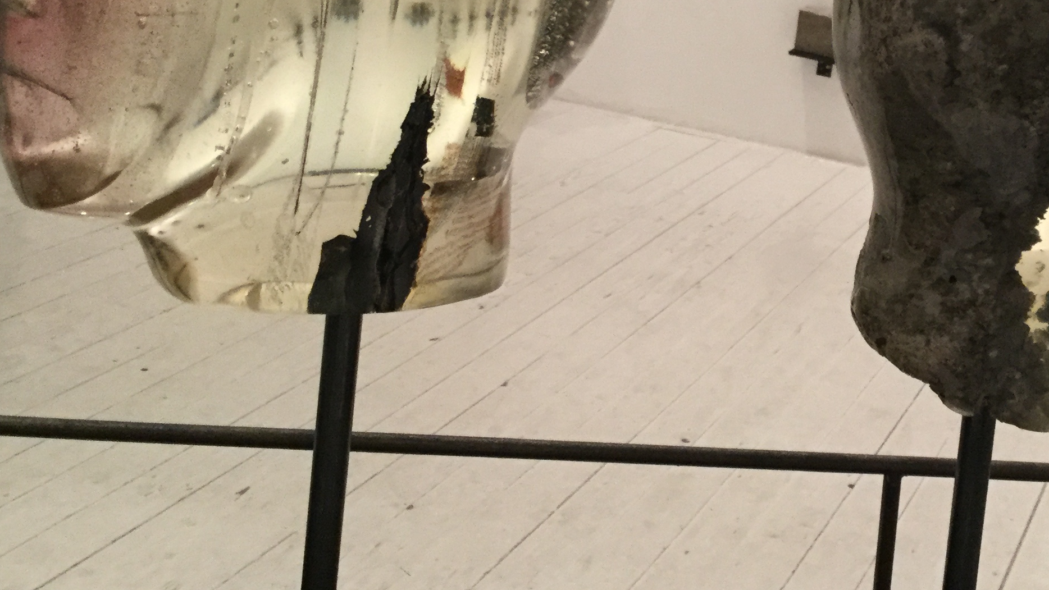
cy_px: 97
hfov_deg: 34.9
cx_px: 744
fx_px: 1641
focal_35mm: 59
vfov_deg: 20.1
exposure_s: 1/33
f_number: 2.4
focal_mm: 3.3
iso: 160
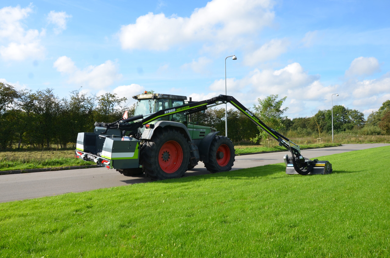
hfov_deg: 67.5
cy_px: 129
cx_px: 195
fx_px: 292
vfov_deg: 47.7
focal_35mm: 27
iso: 160
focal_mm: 18
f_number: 8
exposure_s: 1/250
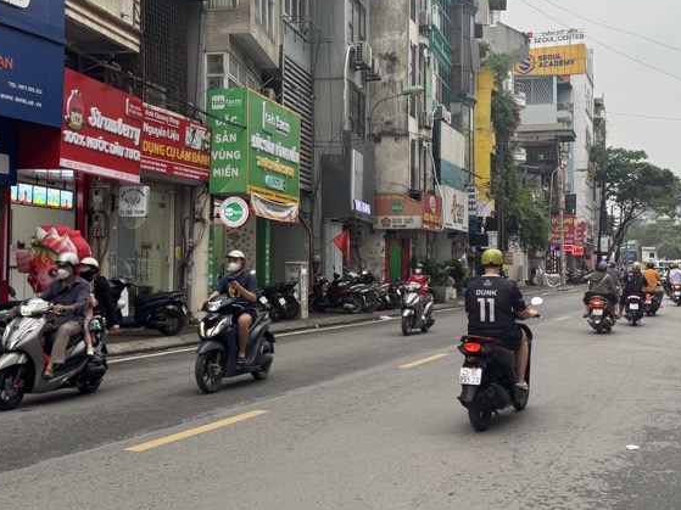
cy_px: 219
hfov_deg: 42.9
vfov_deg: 32.8
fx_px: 865
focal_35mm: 44
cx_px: 353
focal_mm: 6.76
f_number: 1.78
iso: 50
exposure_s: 1/121
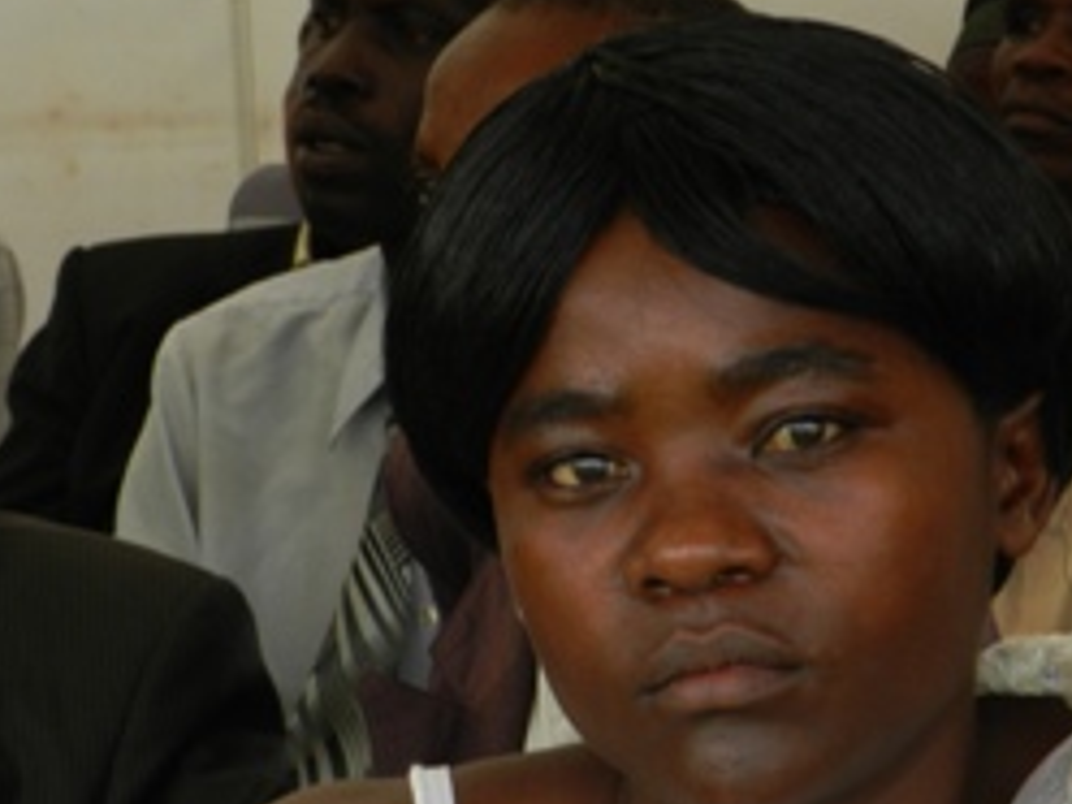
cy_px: 631
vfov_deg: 6.3
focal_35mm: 235
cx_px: 670
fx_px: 7278
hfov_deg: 8.4
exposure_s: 1/80
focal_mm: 23.1
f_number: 5
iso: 160
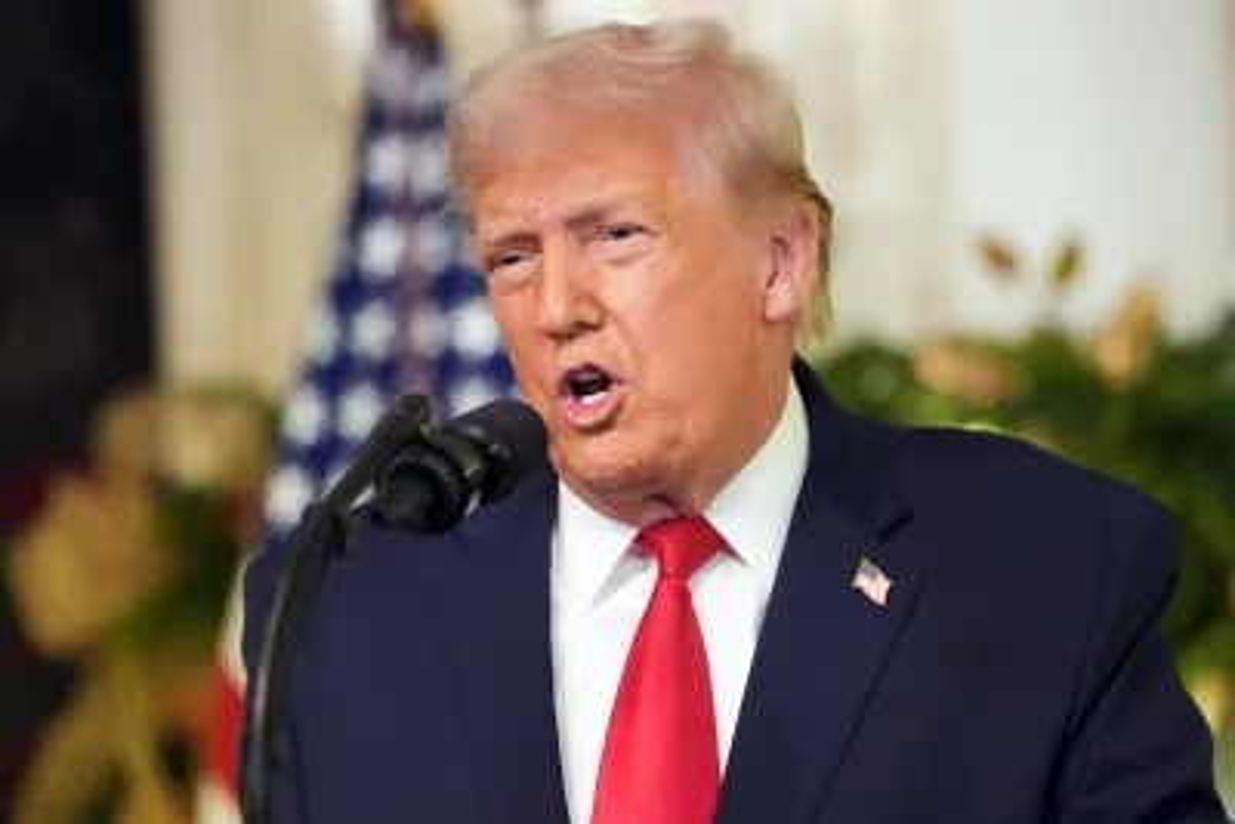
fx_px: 7721
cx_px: 618
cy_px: 412
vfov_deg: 6.1
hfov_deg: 9.1
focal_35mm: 225
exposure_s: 1/250
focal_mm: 150
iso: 3200
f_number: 2
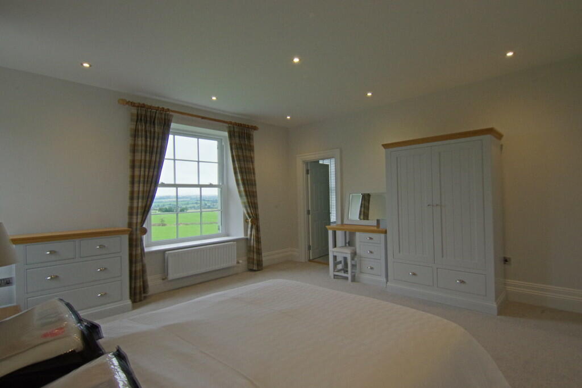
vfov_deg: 73.8
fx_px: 259
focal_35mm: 16
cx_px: 291
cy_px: 194
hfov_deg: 96.7
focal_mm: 11
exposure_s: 1/50
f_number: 4
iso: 3200
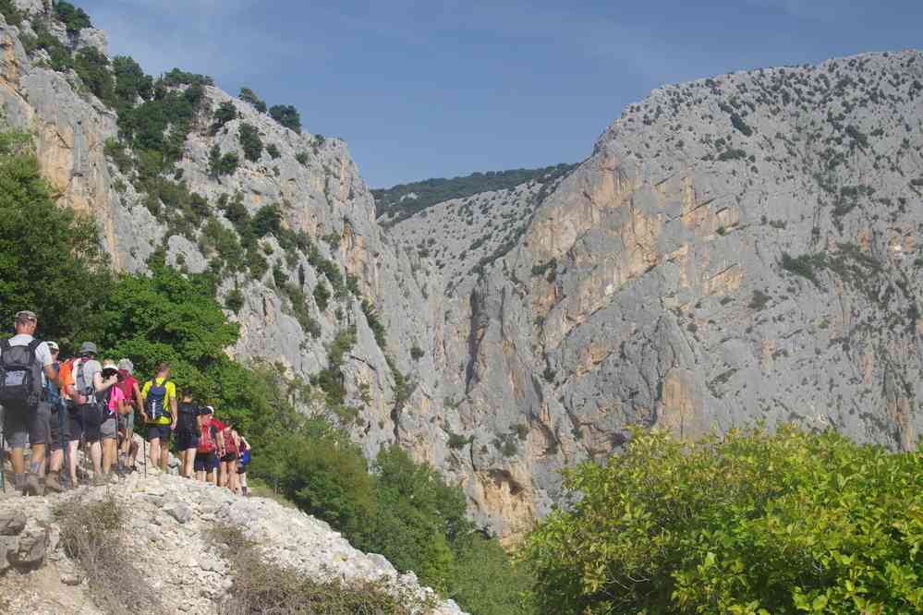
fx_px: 1077
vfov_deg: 31.9
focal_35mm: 42
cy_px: 308
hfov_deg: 46.4
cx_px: 462
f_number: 11
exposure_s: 1/100
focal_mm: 28
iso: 200
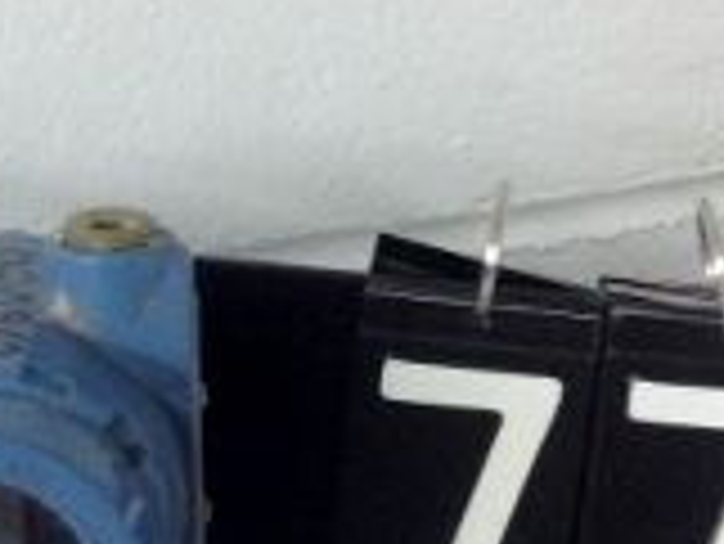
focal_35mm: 139
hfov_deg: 14.0
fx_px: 2909
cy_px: 234
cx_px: 4
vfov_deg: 10.7
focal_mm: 4.28
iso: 160
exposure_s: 1/20
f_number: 2.4
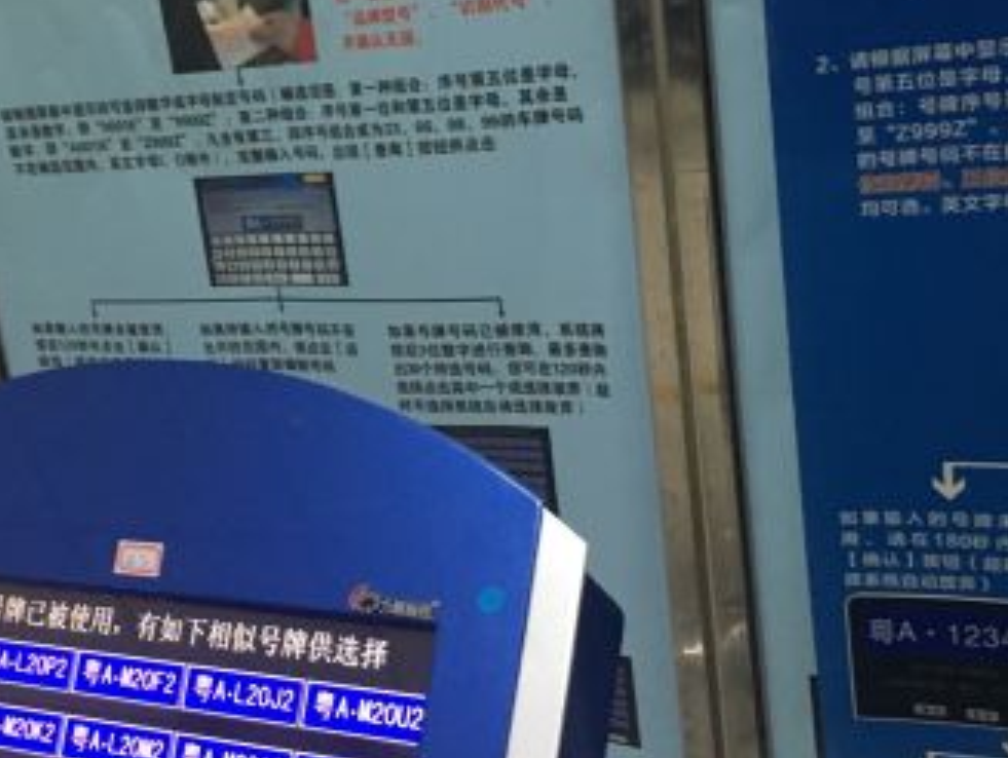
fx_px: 1807
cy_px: 488
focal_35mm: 62
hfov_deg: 30.5
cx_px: 228
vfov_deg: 23.6
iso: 200
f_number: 2.2
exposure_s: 1/33
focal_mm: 4.15
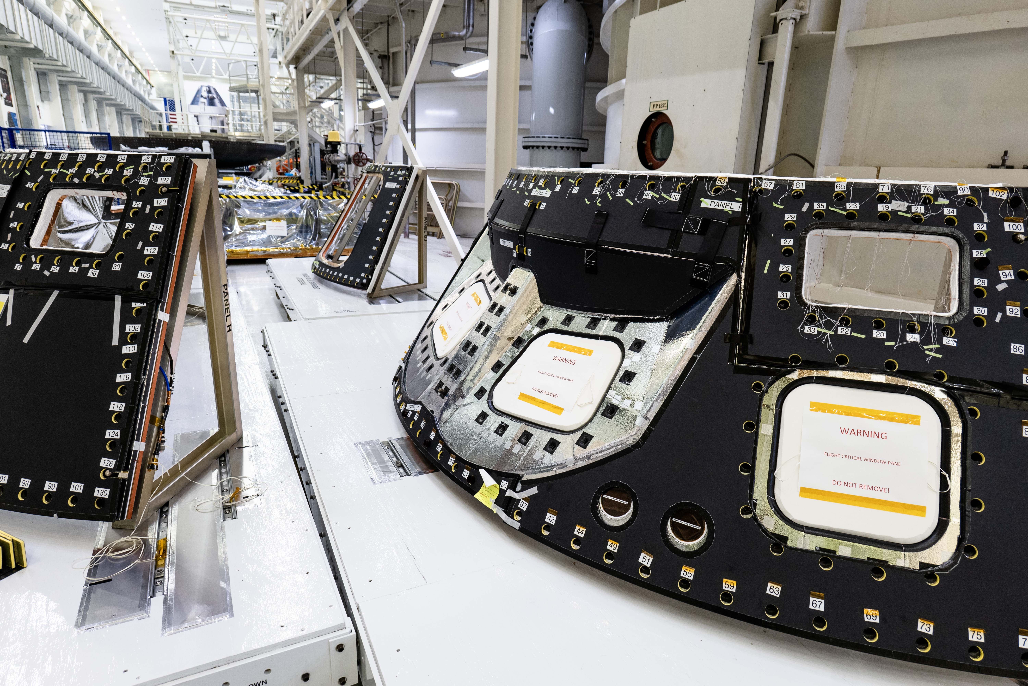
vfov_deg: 61.9
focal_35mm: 20
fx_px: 571
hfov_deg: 84.0
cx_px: 514
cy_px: 343
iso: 800
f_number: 5
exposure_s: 1/60
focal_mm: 20
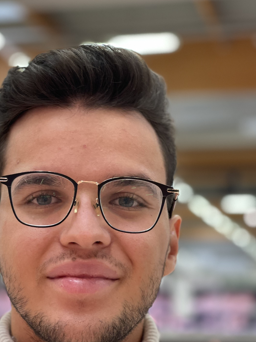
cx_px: 92
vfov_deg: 21.2
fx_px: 907
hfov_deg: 16.0
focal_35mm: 92
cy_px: 220
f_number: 2.2
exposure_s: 1/119
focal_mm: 7.5
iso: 250
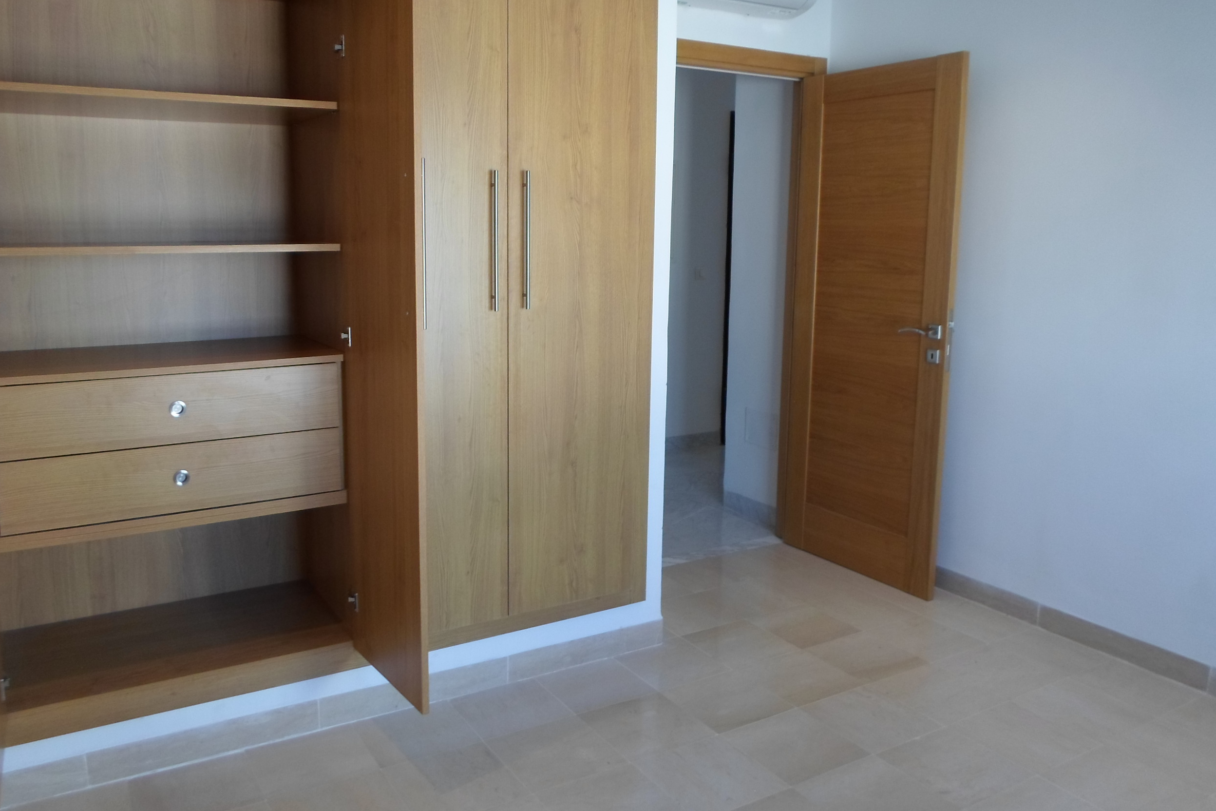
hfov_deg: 67.4
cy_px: 372
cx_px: 586
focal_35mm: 27
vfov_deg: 47.9
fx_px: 912
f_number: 2.5
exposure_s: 1/45
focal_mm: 4.5
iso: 80
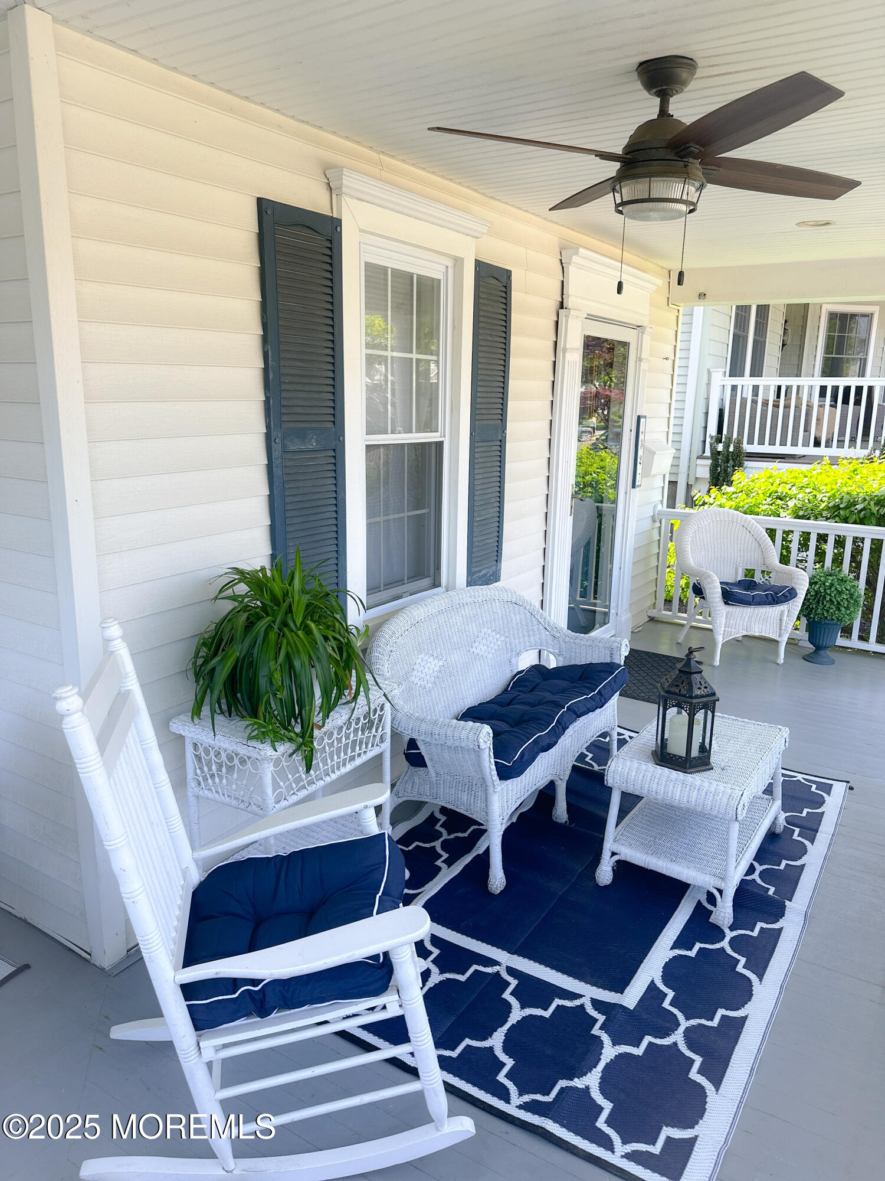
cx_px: 442
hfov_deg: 56.8
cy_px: 590
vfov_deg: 71.6
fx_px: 818
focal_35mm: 24
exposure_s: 1/393
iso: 80
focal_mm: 6.86
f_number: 1.78
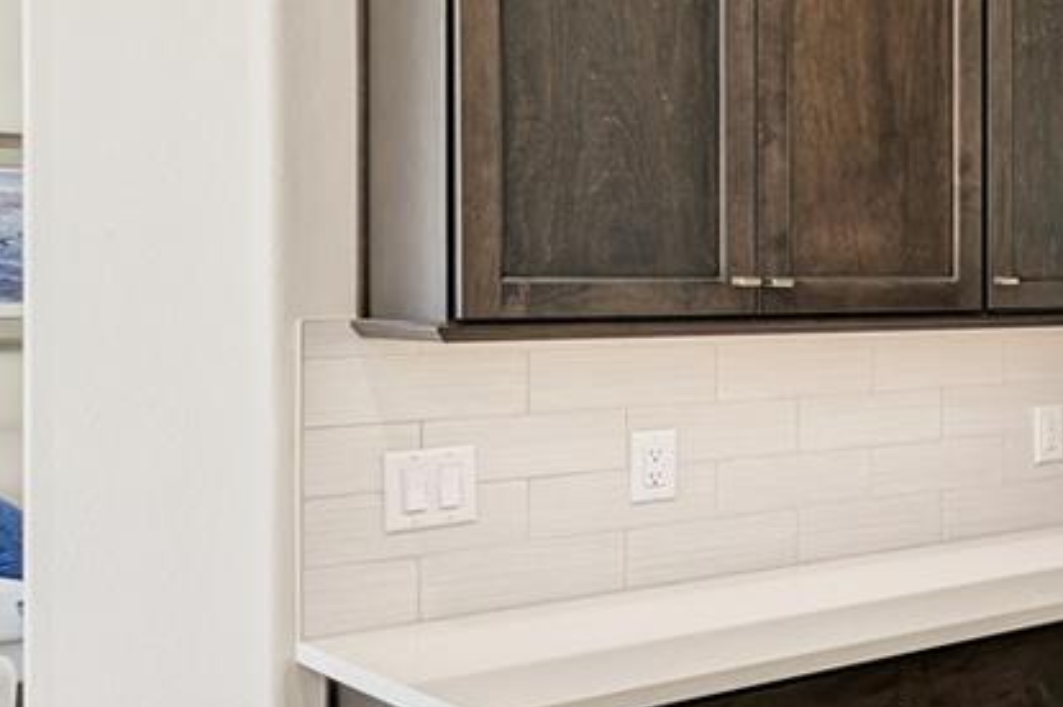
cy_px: 273
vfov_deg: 25.0
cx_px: 1473
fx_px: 1593
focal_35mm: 54
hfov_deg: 28.3
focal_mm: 14
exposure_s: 1/6
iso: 200
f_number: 9
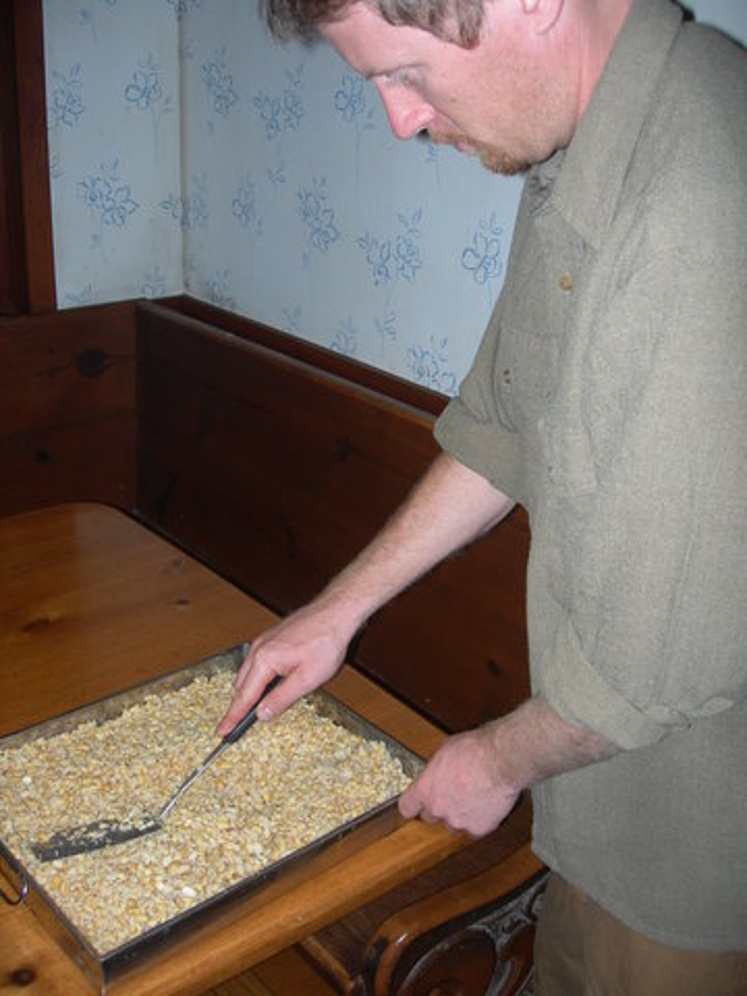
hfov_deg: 37.7
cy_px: 498
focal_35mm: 38
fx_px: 1093
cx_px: 374
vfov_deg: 49.0
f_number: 2.8
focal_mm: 7.8
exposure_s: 1/60.1
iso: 50
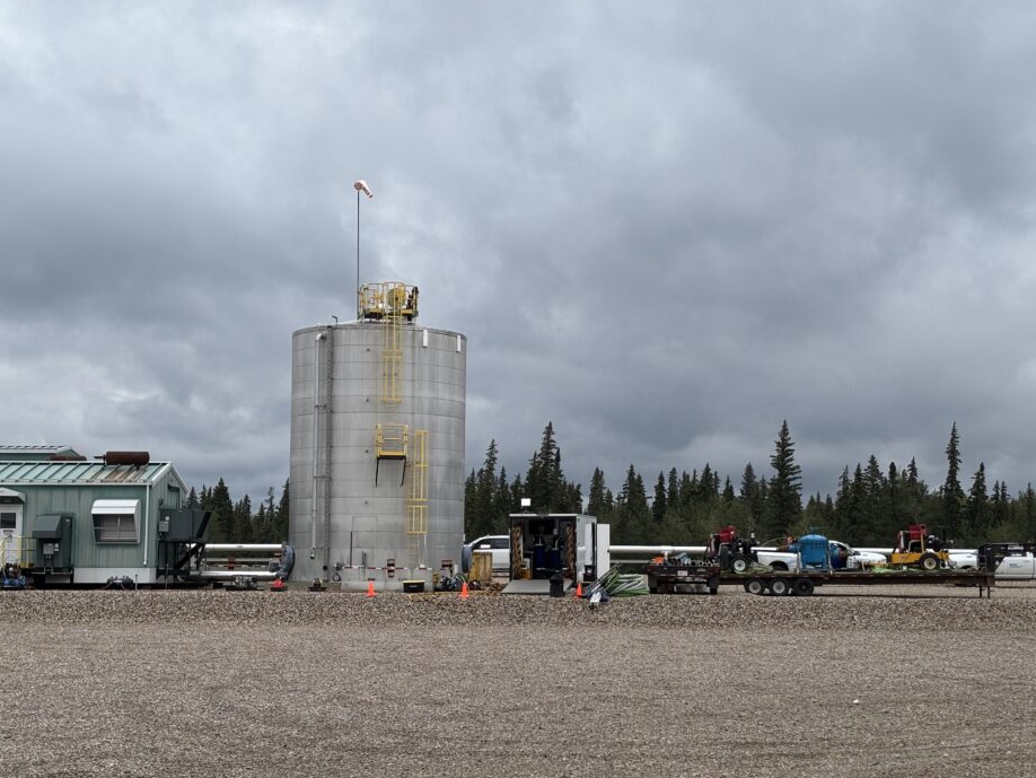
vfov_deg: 25.2
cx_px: 541
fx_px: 1736
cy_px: 422
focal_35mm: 58
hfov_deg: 33.2
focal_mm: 5.96
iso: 32
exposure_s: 1/1876
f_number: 1.6
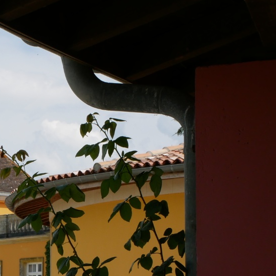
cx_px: -23
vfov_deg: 11.2
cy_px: 281
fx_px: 1389
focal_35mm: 154
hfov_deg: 11.2
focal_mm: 30
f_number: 11
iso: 200
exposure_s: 1/320
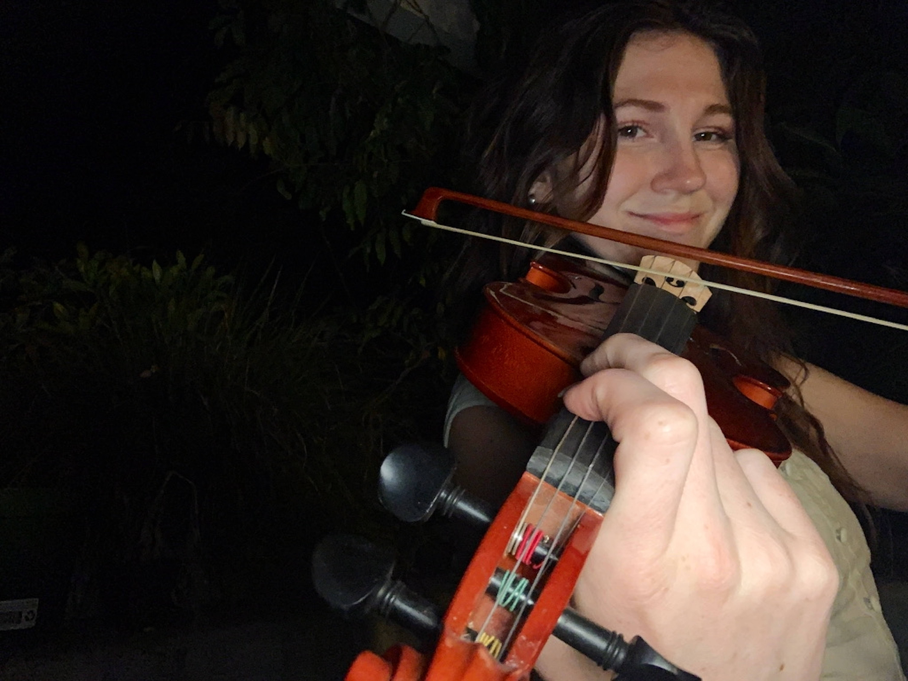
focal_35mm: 32
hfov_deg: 56.8
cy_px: 340
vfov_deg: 44.2
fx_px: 839
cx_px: 454
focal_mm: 2.87
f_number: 2.2
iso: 250
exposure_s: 1/16
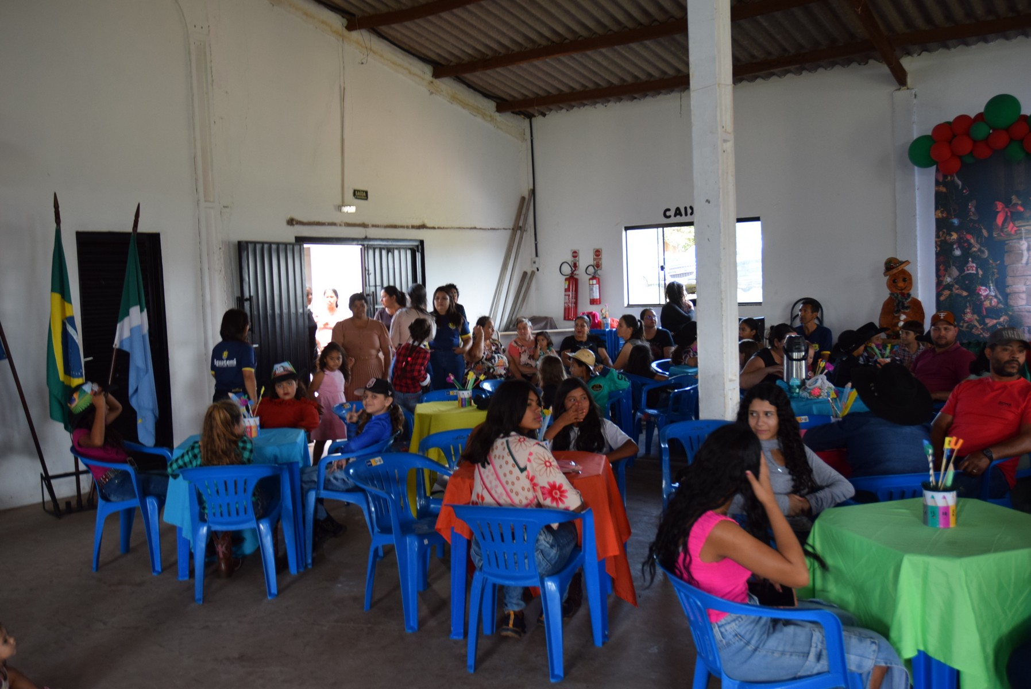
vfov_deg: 40.0
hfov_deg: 57.2
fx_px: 946
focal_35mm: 33
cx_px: 516
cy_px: 344
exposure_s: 1/60
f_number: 4
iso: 500
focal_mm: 22
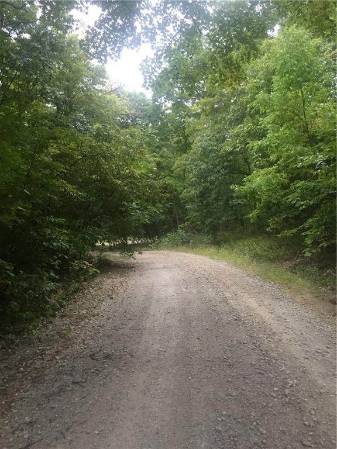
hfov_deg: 48.2
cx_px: 168
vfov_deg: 61.7
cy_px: 224
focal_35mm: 29
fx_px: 376
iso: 50
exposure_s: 1/30
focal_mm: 4.15
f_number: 2.2
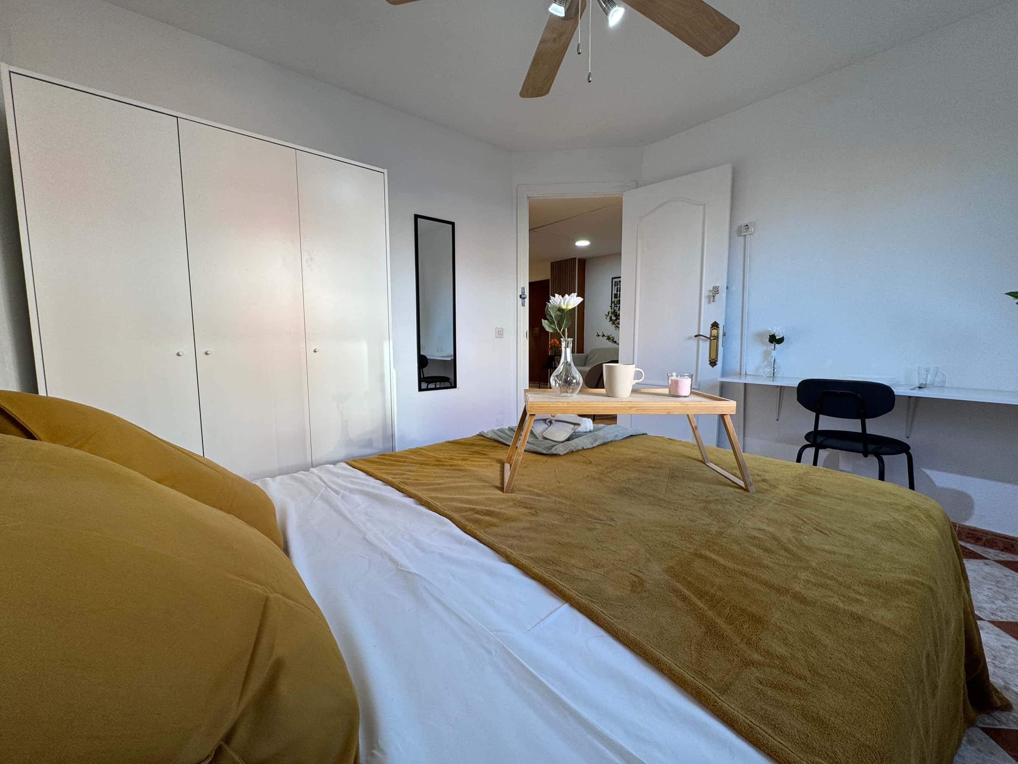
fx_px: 412
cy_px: 382
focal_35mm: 14
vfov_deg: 85.7
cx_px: 509
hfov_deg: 102.1
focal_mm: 2.22
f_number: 2.2
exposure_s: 1/100
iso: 64
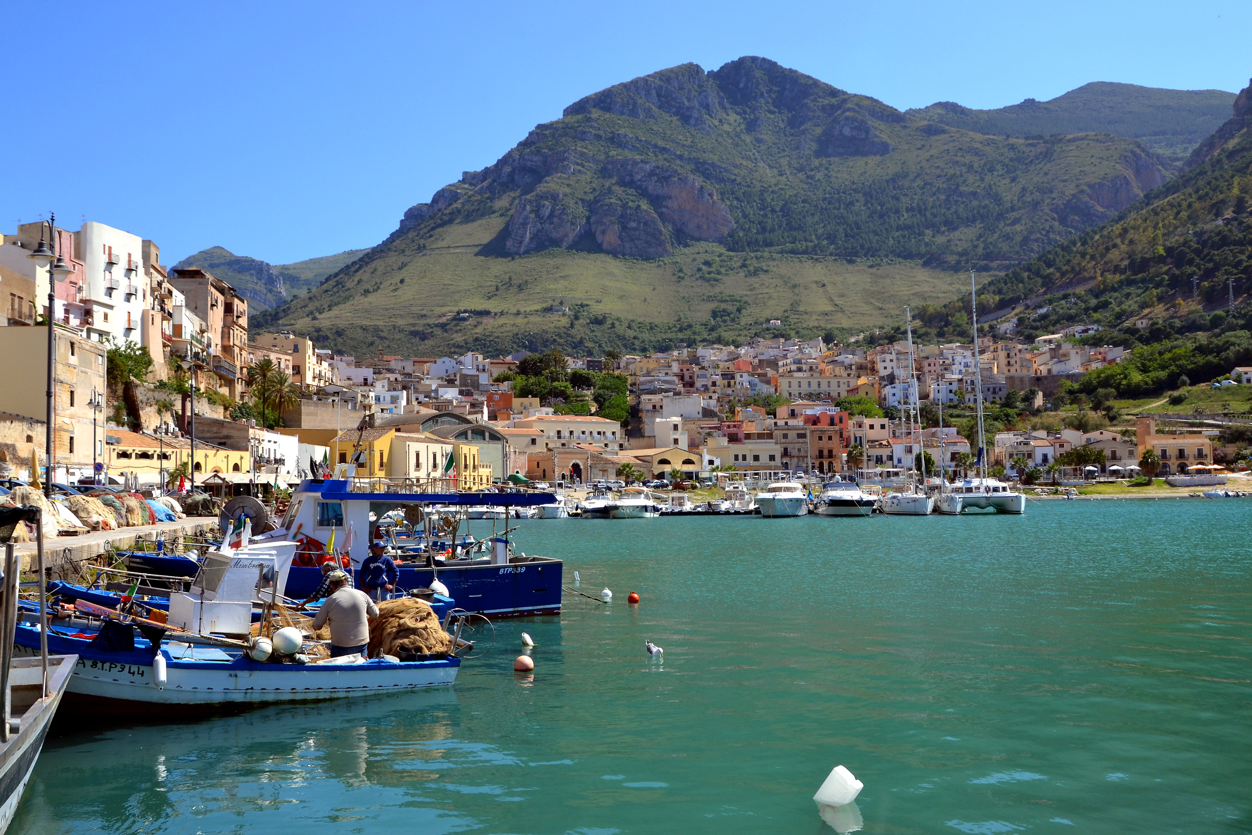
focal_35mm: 32
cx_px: 626
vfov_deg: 41.7
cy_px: 418
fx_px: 1095
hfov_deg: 59.5
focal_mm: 21
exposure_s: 1/320
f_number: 13
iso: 200
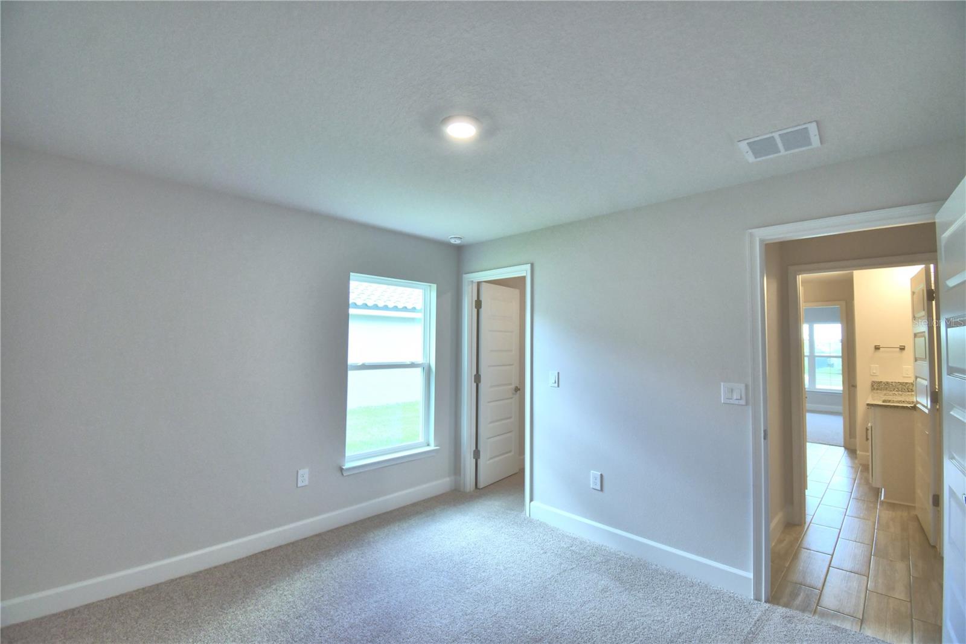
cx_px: 483
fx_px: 402
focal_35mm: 15
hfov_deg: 100.4
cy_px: 322
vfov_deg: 77.3
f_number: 4.5
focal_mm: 10
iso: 400
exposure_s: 1/80
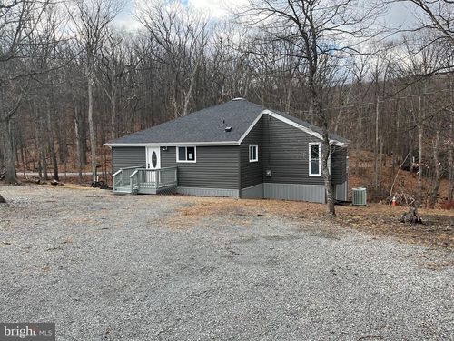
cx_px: 227
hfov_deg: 67.3
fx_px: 341
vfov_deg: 53.1
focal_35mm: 26
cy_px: 170
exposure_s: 1/539
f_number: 1.6
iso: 50
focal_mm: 5.1
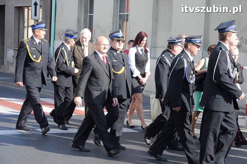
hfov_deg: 21.9
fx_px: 637
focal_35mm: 93
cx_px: 124
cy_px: 82
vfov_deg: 14.7
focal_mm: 62
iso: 400
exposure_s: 1/500
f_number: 5.6
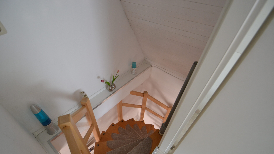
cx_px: 135
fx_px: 116
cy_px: 86
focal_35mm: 16
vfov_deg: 66.9
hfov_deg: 99.4
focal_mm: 10
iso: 640
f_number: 3.5
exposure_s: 1/60
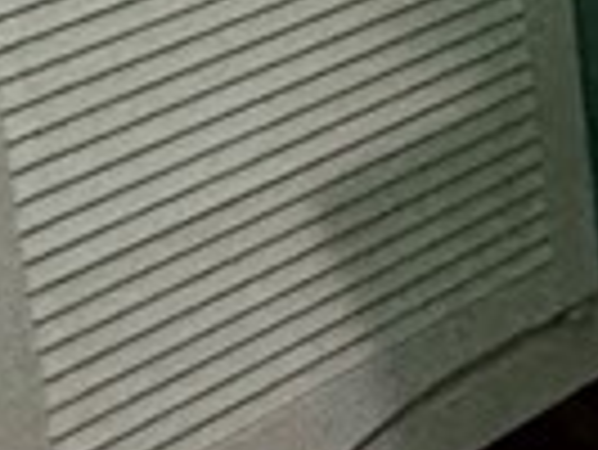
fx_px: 1867
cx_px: 2203
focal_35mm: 108
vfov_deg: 10.4
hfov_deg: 9.0
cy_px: -850
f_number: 2.2
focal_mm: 2.22
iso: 500
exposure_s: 1/60
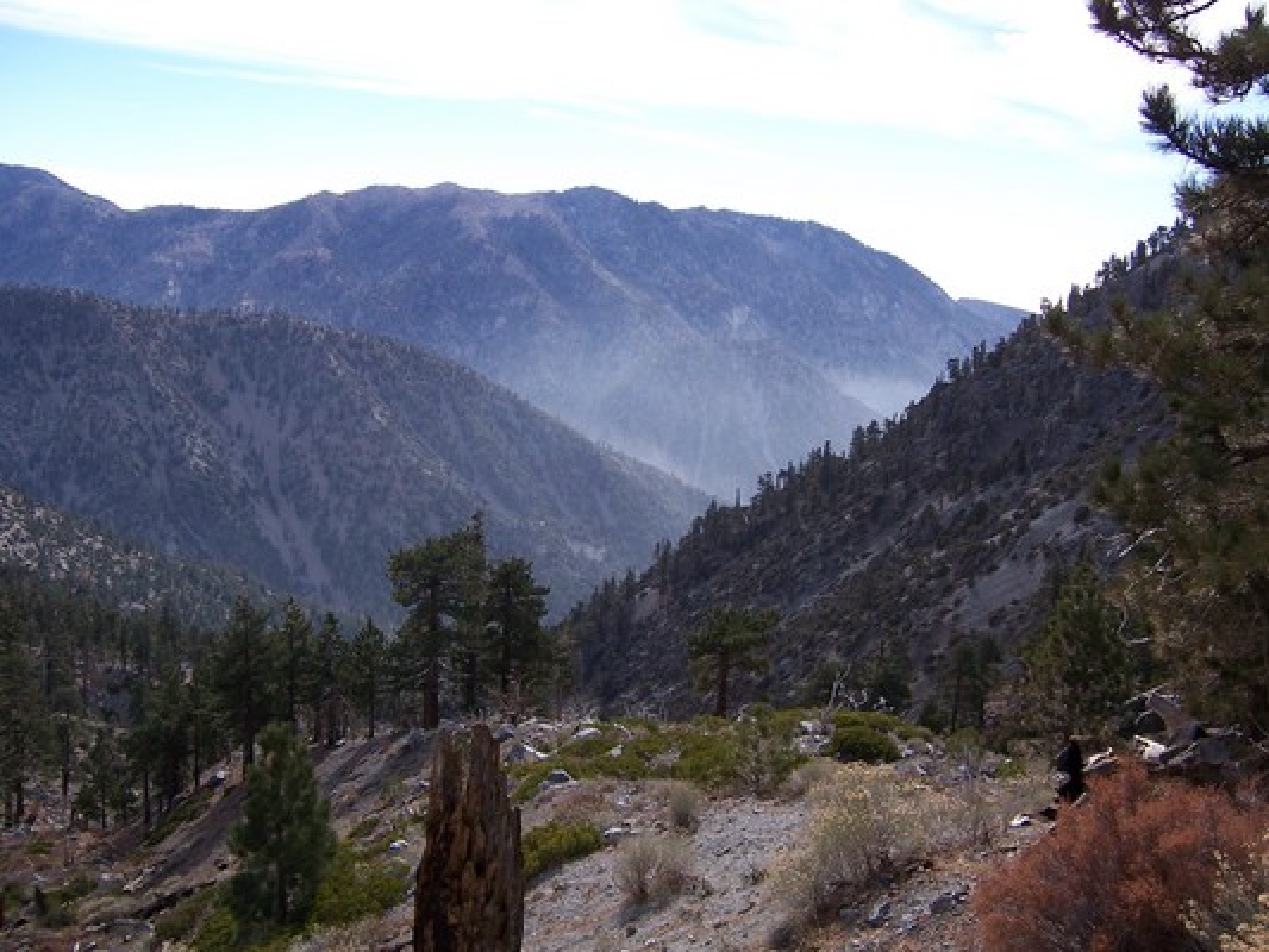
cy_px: 476
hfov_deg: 55.3
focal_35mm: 33
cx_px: 634
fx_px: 1210
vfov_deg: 43.0
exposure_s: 1/750
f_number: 3.4
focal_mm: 5.5
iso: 80
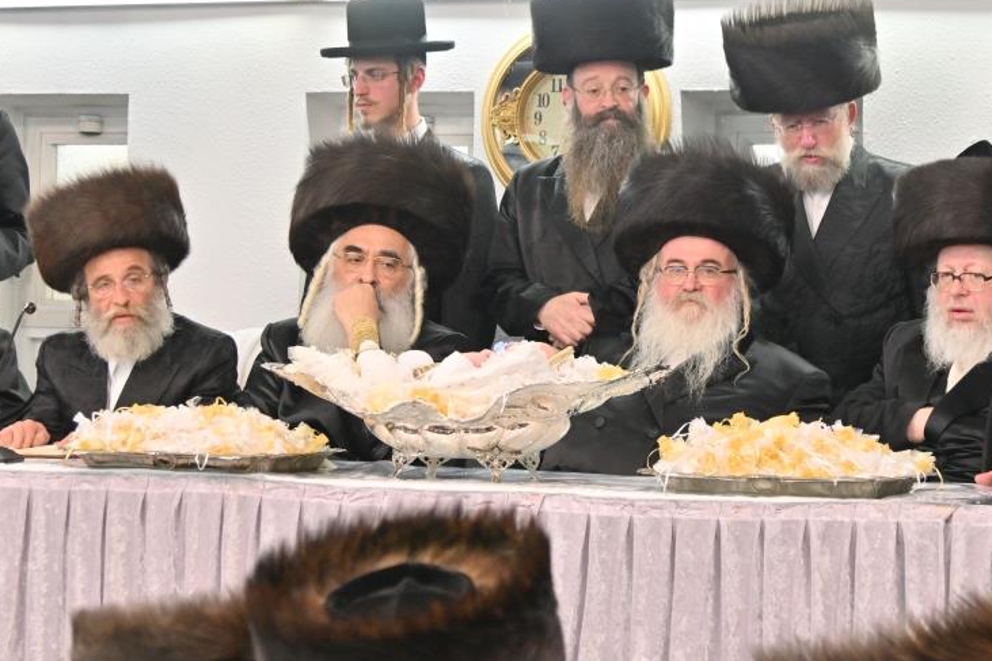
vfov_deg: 13.0
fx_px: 2892
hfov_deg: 19.5
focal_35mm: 105
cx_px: 546
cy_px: 251
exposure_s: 1/400
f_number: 4
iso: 800
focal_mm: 50
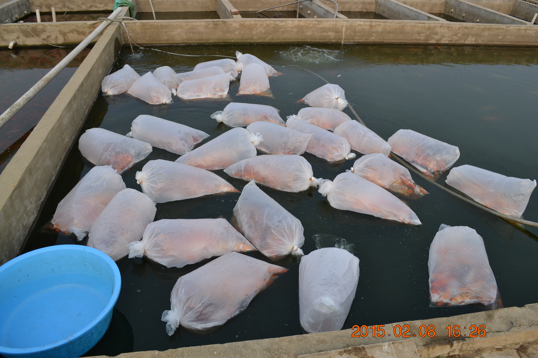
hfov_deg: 67.4
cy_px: 179
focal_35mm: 27
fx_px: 403
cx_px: 269
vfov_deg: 47.9
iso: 100
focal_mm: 18
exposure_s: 1/160
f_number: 6.3
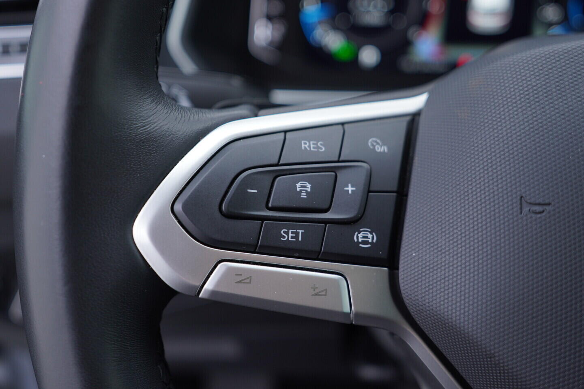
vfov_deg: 36.9
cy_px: 194
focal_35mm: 36
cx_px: 292
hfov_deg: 53.1
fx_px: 584
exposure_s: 1/40
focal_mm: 24
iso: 125
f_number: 2.8
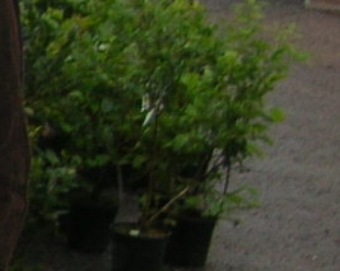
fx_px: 2061
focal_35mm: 205
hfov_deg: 8.1
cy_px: 342
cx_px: -663
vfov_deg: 7.5
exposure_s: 1/60.1
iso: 50
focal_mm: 5.8
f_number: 2.8
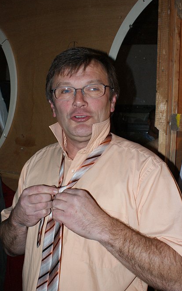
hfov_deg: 32.7
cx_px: 77
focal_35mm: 39
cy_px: 142
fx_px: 309
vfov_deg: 50.4
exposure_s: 1/60
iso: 400
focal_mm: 22
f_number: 5.6
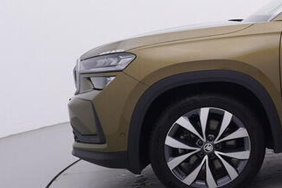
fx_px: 561
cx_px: 383
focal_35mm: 72
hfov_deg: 24.1
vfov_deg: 19.0
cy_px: 74
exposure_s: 1/80
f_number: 5
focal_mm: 15
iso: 200
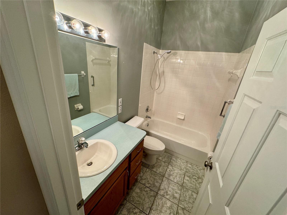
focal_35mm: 14
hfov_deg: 102.1
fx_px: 116
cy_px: 108
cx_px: 144
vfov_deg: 85.7
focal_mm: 2.22
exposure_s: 1/60
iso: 200
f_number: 2.2
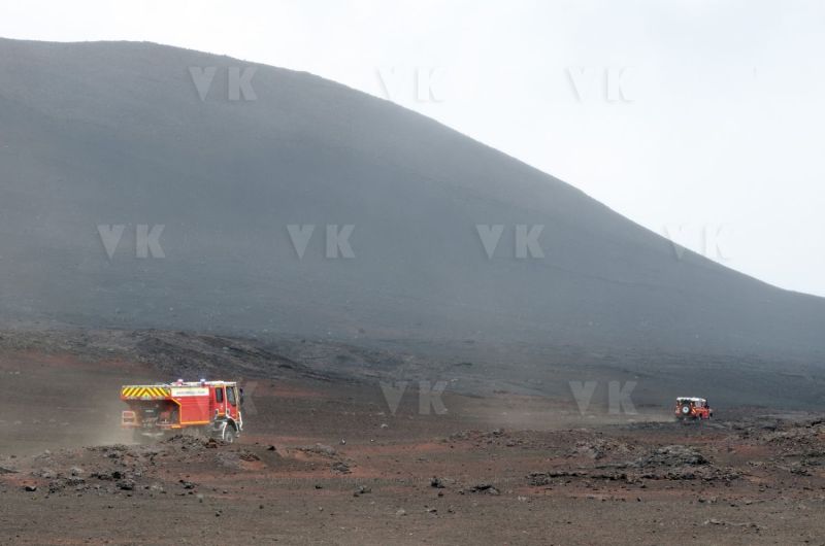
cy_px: 273
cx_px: 412
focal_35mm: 105
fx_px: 2401
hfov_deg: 19.5
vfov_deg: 13.0
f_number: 8
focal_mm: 70
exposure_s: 1/400
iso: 250
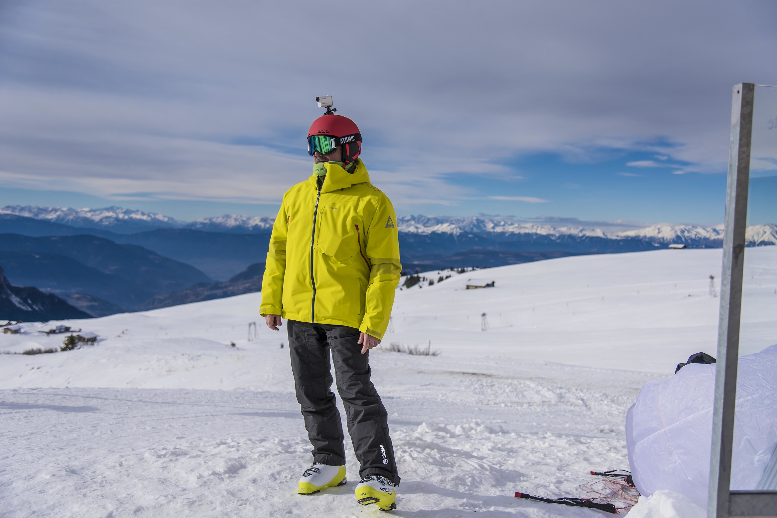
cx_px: 388
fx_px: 756
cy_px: 259
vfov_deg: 37.9
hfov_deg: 54.4
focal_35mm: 35
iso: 64
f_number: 4
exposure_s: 1/1600
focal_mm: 35
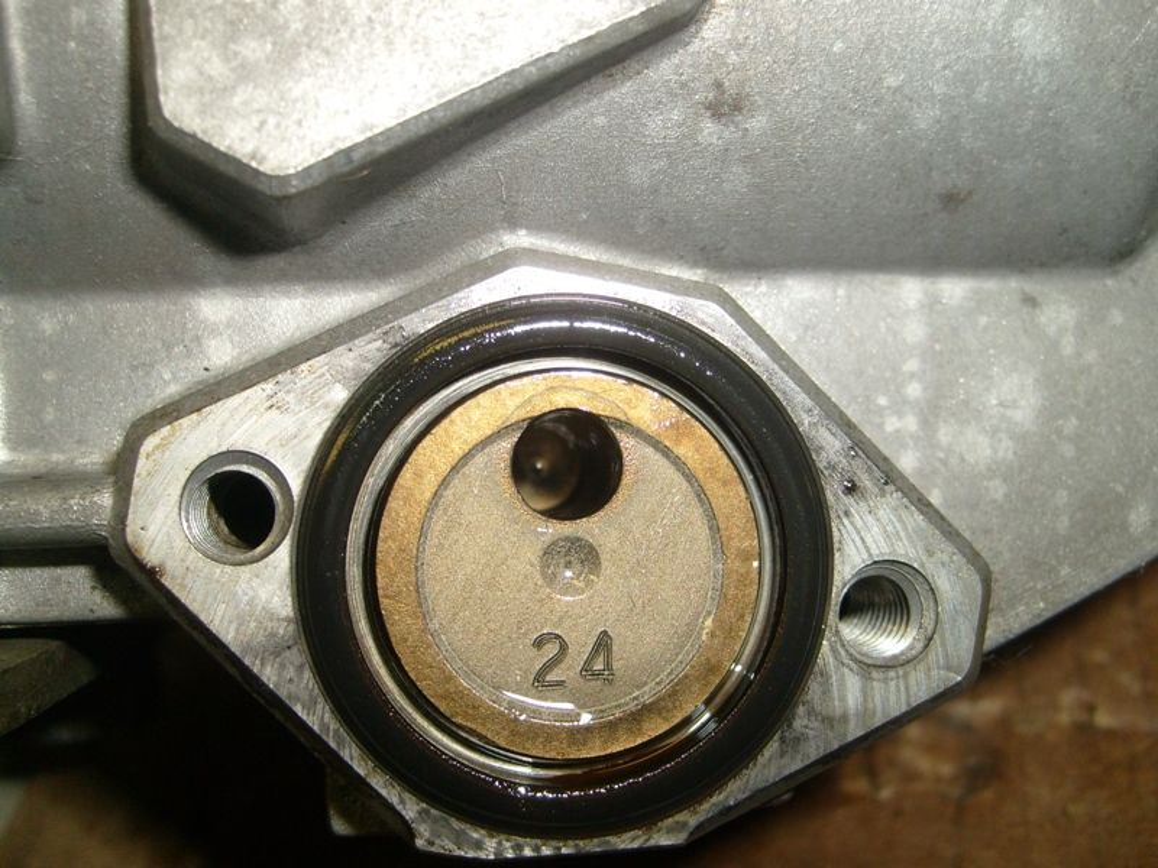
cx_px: 579
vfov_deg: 40.7
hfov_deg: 52.6
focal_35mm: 35
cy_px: 434
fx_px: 1171
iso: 100
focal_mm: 5.8
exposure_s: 1/45
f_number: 2.8
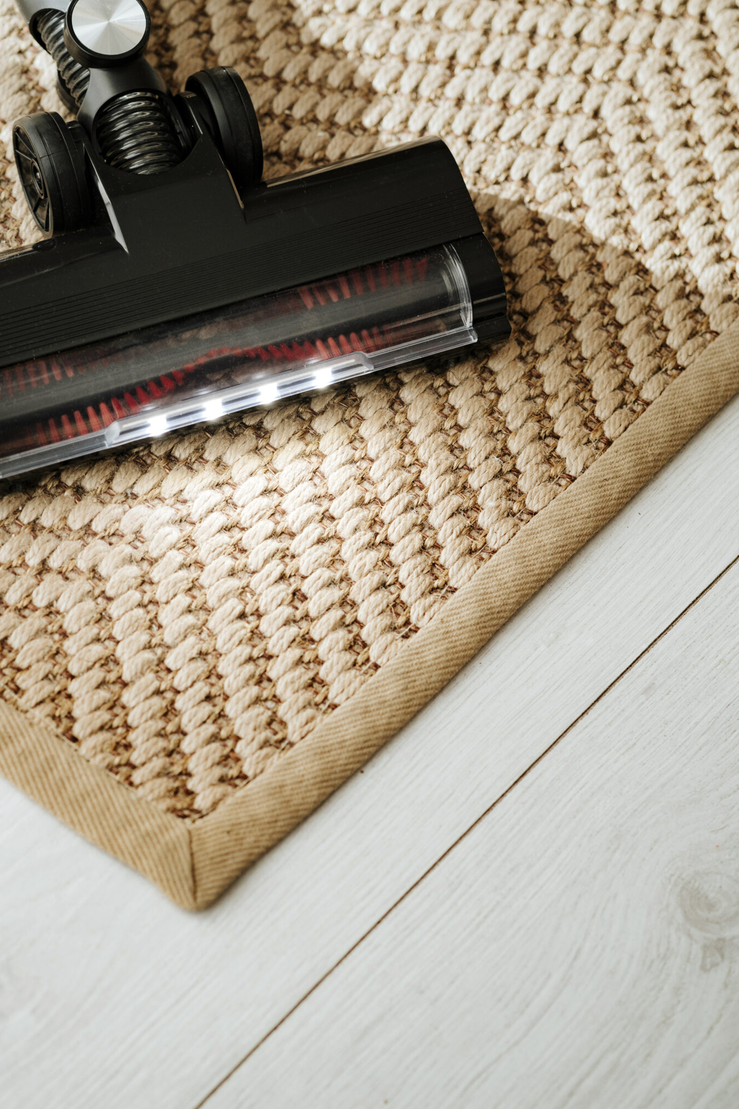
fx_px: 3326
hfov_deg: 12.7
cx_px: 274
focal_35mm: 108
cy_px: 504
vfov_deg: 18.9
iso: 500
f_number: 3.2
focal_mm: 85
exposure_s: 1/160
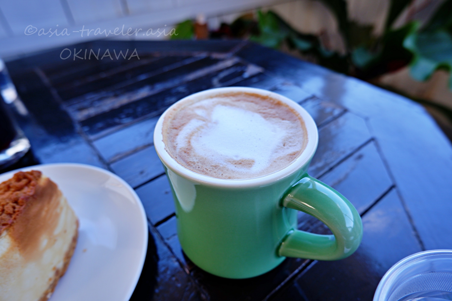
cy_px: 150
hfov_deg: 76.1
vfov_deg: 55.1
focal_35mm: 23
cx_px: 226
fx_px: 289
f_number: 4.5
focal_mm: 15
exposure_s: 1/140
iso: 200
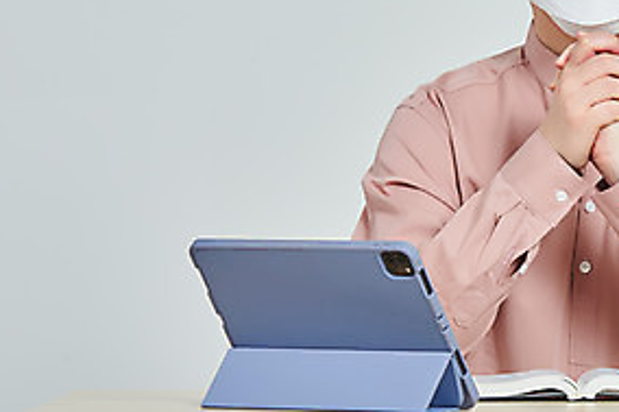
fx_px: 4897
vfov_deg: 4.8
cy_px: 89
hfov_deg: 7.2
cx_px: 590
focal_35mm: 285
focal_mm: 135
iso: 100
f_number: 13
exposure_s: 1/125
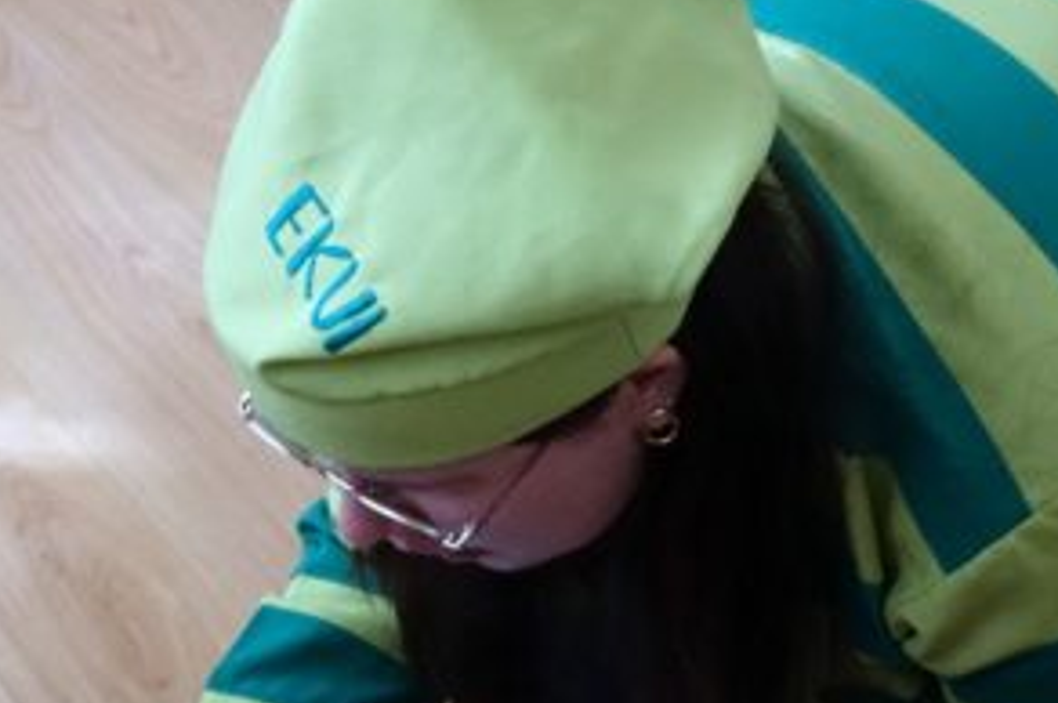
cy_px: 616
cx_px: 638
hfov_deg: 25.6
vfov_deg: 17.0
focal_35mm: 79
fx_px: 2319
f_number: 2.8
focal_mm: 11.56
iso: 2000
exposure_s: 1/30
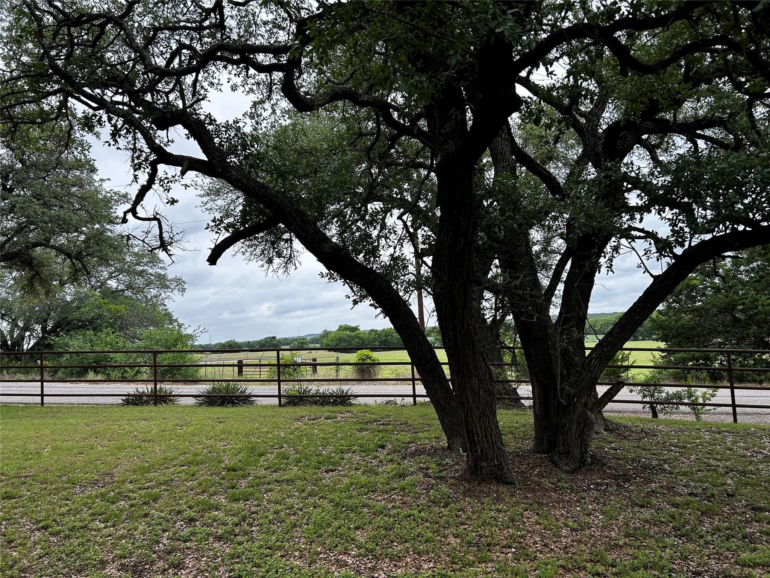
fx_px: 578
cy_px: 289
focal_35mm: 26
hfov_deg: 67.3
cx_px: 385
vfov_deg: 53.1
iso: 50
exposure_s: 1/982
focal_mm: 5.7
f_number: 1.5
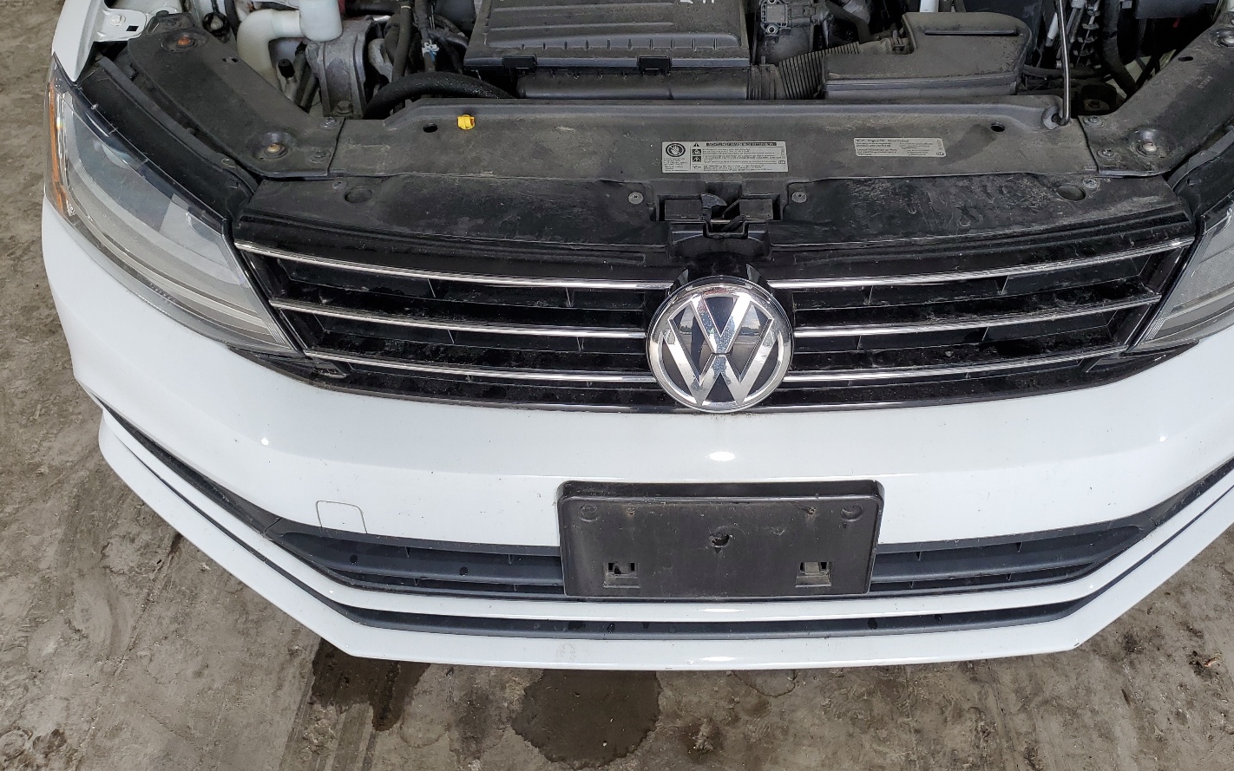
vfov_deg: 40.5
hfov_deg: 61.0
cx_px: 691
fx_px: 1043
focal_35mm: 31
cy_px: 323
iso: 50
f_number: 1.5
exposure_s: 1/152
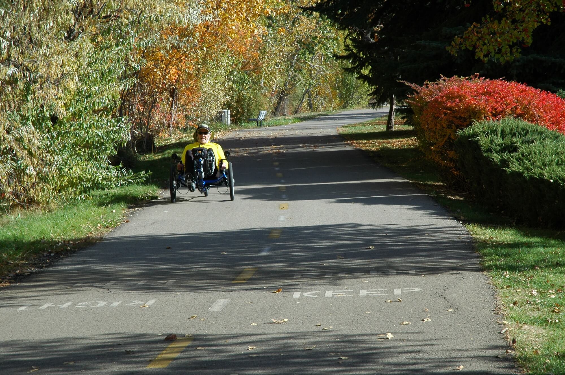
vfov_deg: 13.0
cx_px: 282
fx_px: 1646
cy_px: 188
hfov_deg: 19.5
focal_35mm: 105
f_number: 9
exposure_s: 1/160
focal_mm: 70
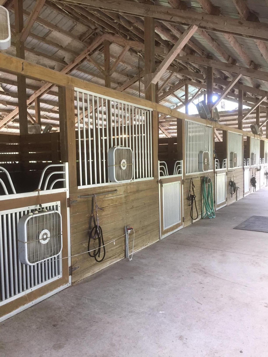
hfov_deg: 48.2
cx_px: 134
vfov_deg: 61.7
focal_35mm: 29
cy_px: 178
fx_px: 299
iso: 50
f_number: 2.2
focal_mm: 4.15
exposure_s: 1/30
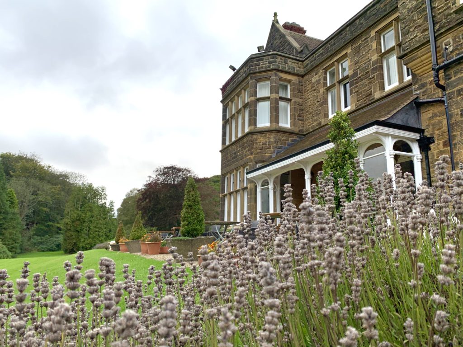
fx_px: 348
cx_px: 232
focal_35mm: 26
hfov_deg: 67.3
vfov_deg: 53.1
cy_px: 174
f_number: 1.8
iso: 25
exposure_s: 1/546
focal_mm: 4.25
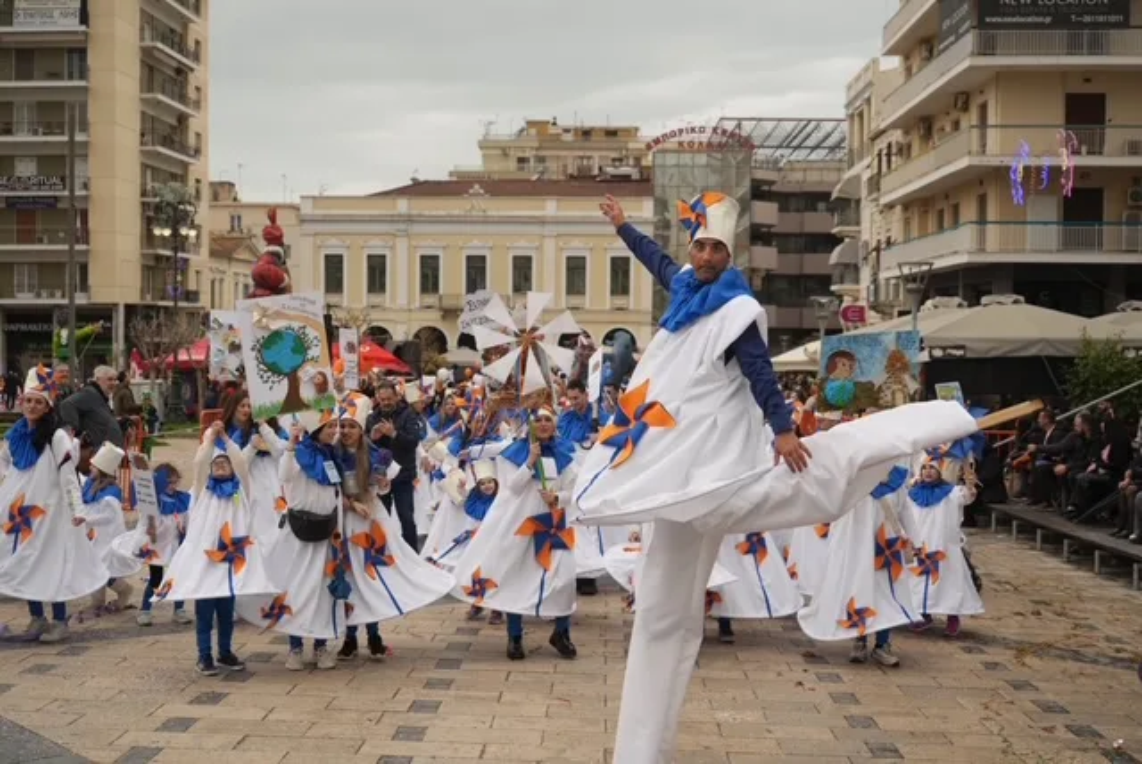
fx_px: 1365
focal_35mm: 43
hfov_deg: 45.4
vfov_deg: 31.3
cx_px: 571
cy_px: 382
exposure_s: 1/2500
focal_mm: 43
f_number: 4
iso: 640
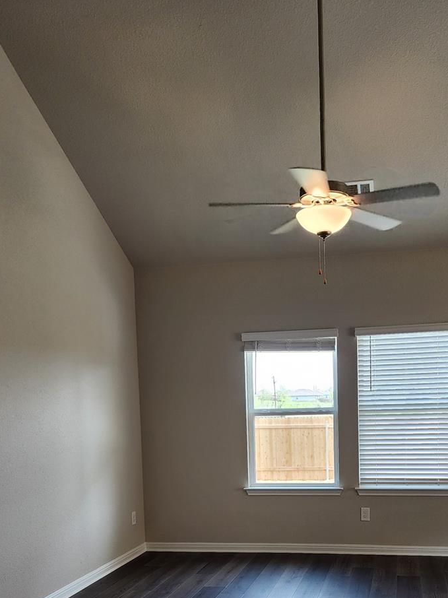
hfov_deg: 36.6
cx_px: 281
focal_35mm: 39
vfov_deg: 46.3
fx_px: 673
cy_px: 442
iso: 64
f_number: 1.8
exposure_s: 1/120
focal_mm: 6.4
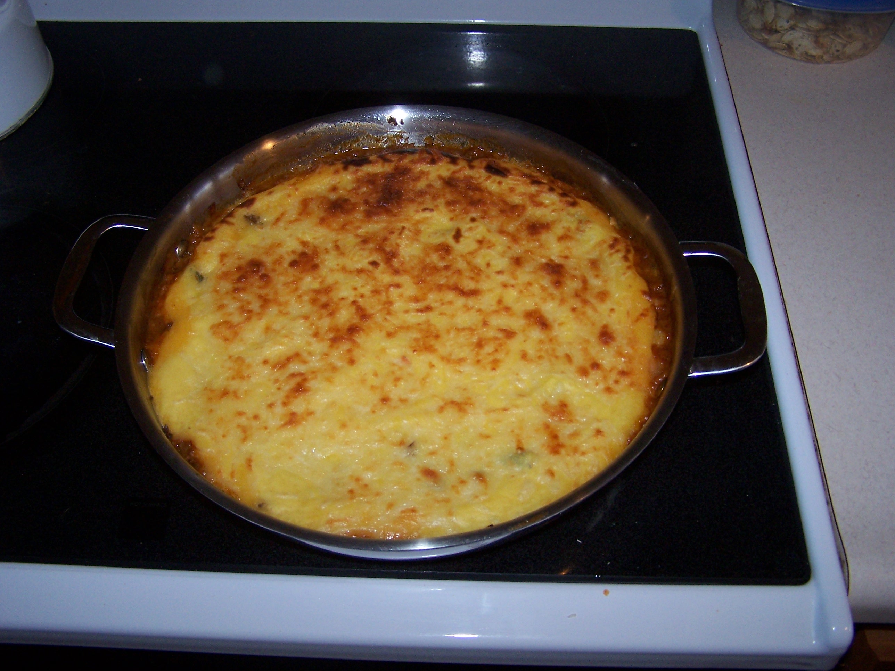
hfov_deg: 49.0
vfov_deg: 37.7
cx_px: 448
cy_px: 336
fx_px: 982
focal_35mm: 38
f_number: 2.8
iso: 140
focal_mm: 6.3
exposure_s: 1/60
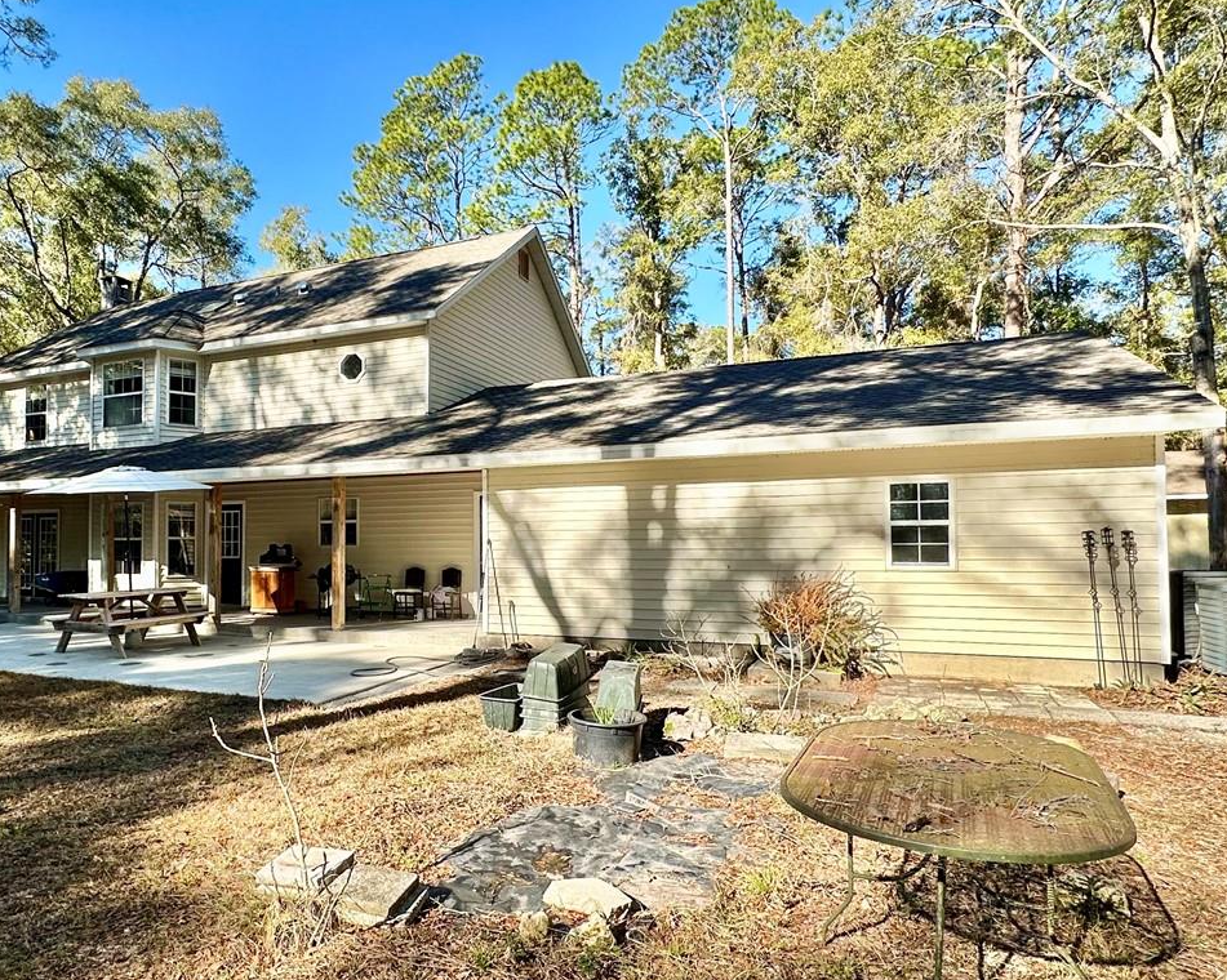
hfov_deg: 71.8
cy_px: 520
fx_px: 835
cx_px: 490
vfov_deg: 60.8
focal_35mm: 23
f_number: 2.2
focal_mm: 2.22
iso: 40
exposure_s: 1/779
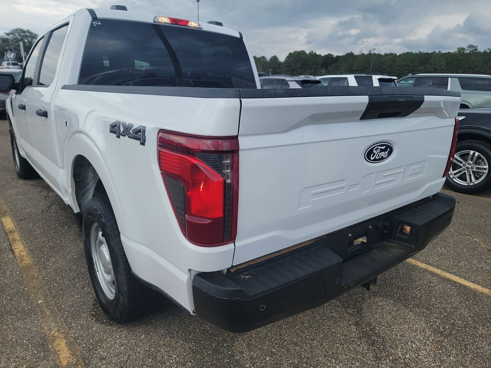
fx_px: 340
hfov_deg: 71.6
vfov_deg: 56.8
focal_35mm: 24
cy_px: 184
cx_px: 246
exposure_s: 1/279
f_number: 1.8
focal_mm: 6.7
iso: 50
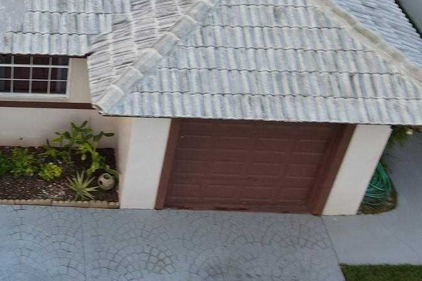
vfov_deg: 22.2
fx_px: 703
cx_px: 3
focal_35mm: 60
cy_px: 39
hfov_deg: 31.0
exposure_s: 1/30
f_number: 2.8
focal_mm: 4.5
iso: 100
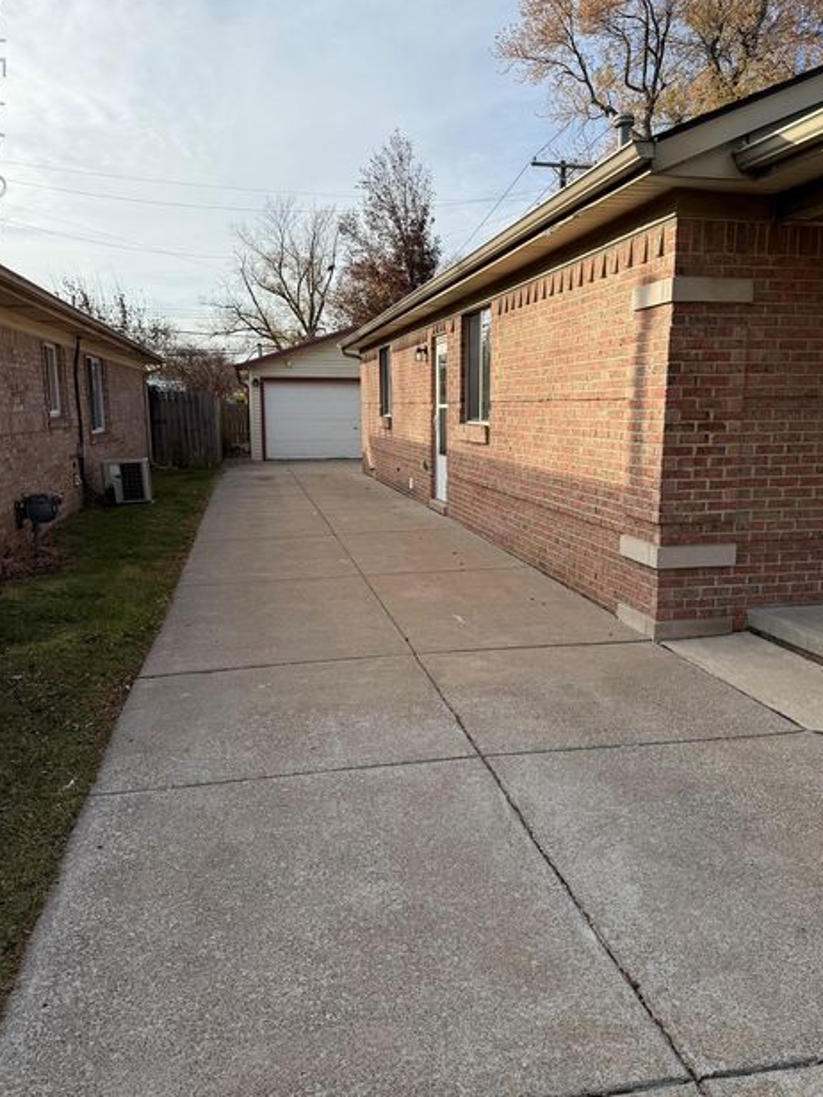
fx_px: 824
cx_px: 412
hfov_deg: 53.1
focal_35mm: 26
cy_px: 553
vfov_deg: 67.3
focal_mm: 6.76
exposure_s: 1/3021
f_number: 1.78
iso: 80
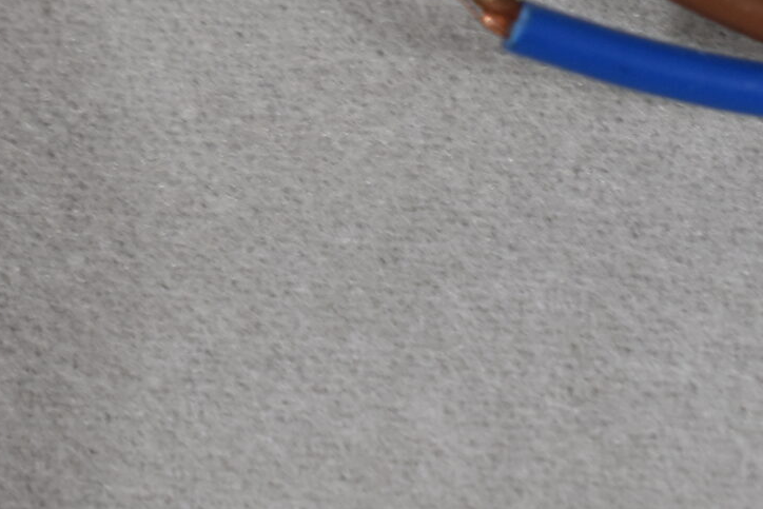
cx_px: 679
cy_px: -14
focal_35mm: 292
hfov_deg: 7.0
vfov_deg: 4.7
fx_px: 6185
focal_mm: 55
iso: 400
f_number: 7.1
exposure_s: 1/60
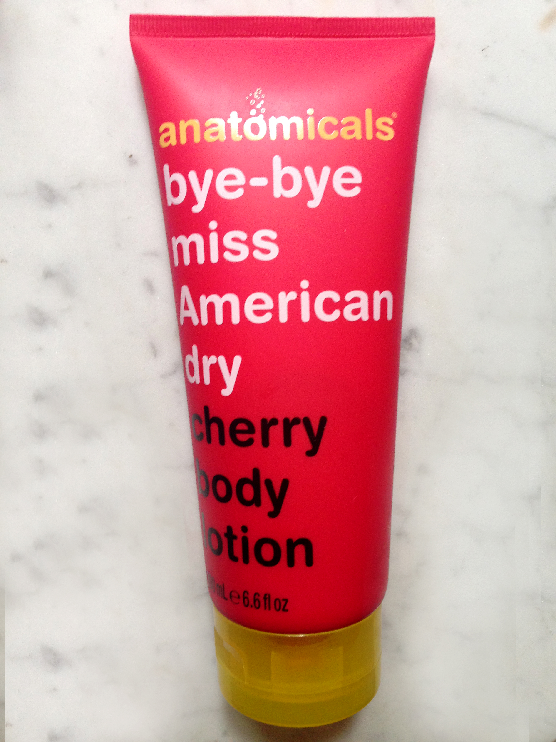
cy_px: 371
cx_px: 278
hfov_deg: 42.9
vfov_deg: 55.4
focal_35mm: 33
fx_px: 707
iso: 125
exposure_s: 1/20
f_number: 2.4
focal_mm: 4.12
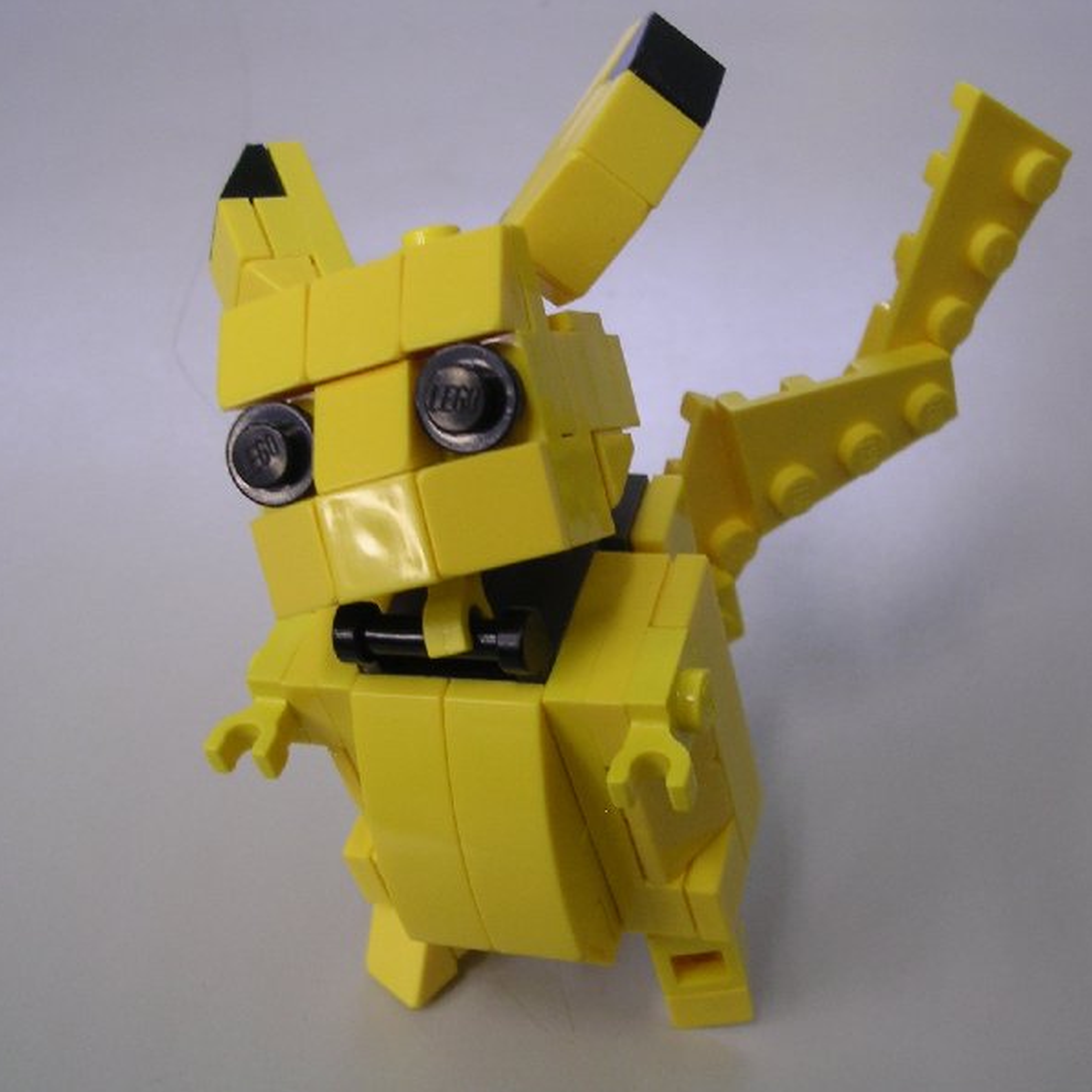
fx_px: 1606
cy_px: 545
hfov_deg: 37.5
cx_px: 604
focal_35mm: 45
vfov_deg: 37.6
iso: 100
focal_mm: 5.8
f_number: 2.8
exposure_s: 1/14.1
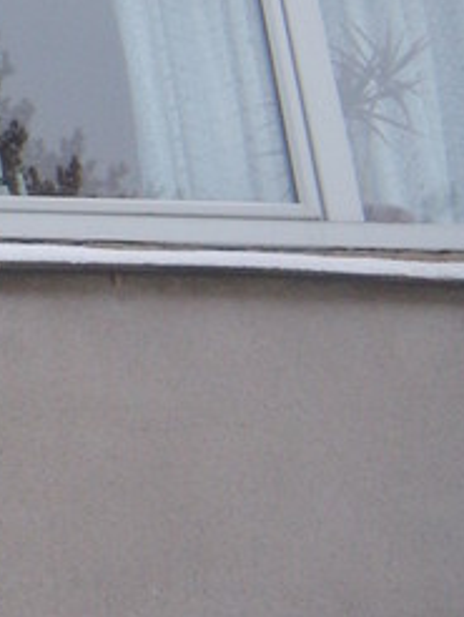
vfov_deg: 14.2
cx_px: -315
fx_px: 2480
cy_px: 226
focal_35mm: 139
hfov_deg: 10.2
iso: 64
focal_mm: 6.4
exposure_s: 1/109
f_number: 3.5
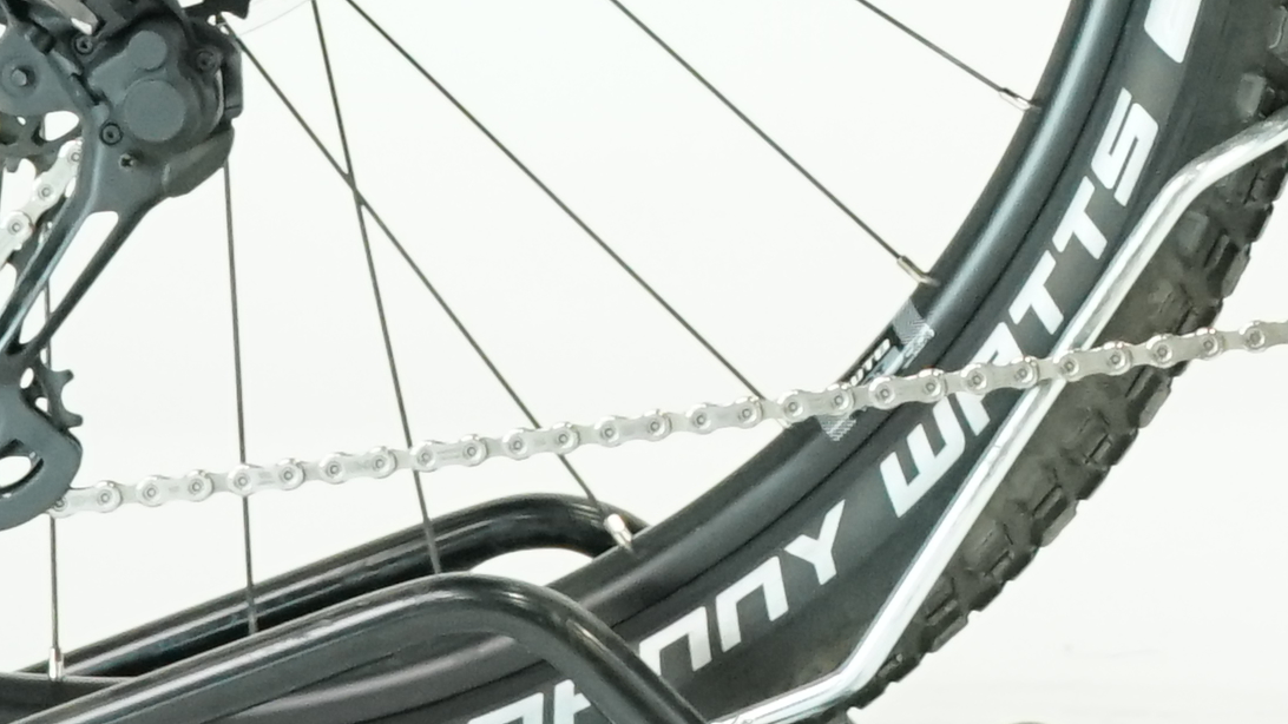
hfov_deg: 6.5
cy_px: -1232
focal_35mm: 328
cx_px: 2212
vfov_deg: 3.6
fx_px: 11201
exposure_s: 1/200
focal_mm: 57
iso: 2500
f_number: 5
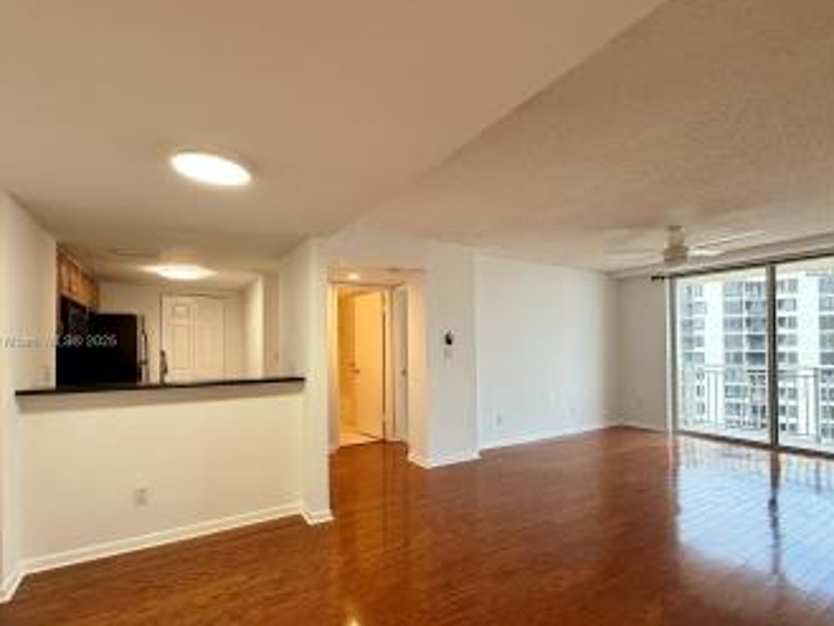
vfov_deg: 74.6
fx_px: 410
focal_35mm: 17
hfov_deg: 91.0
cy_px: 342
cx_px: 421
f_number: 2.2
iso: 160
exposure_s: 1/120
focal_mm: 2.22
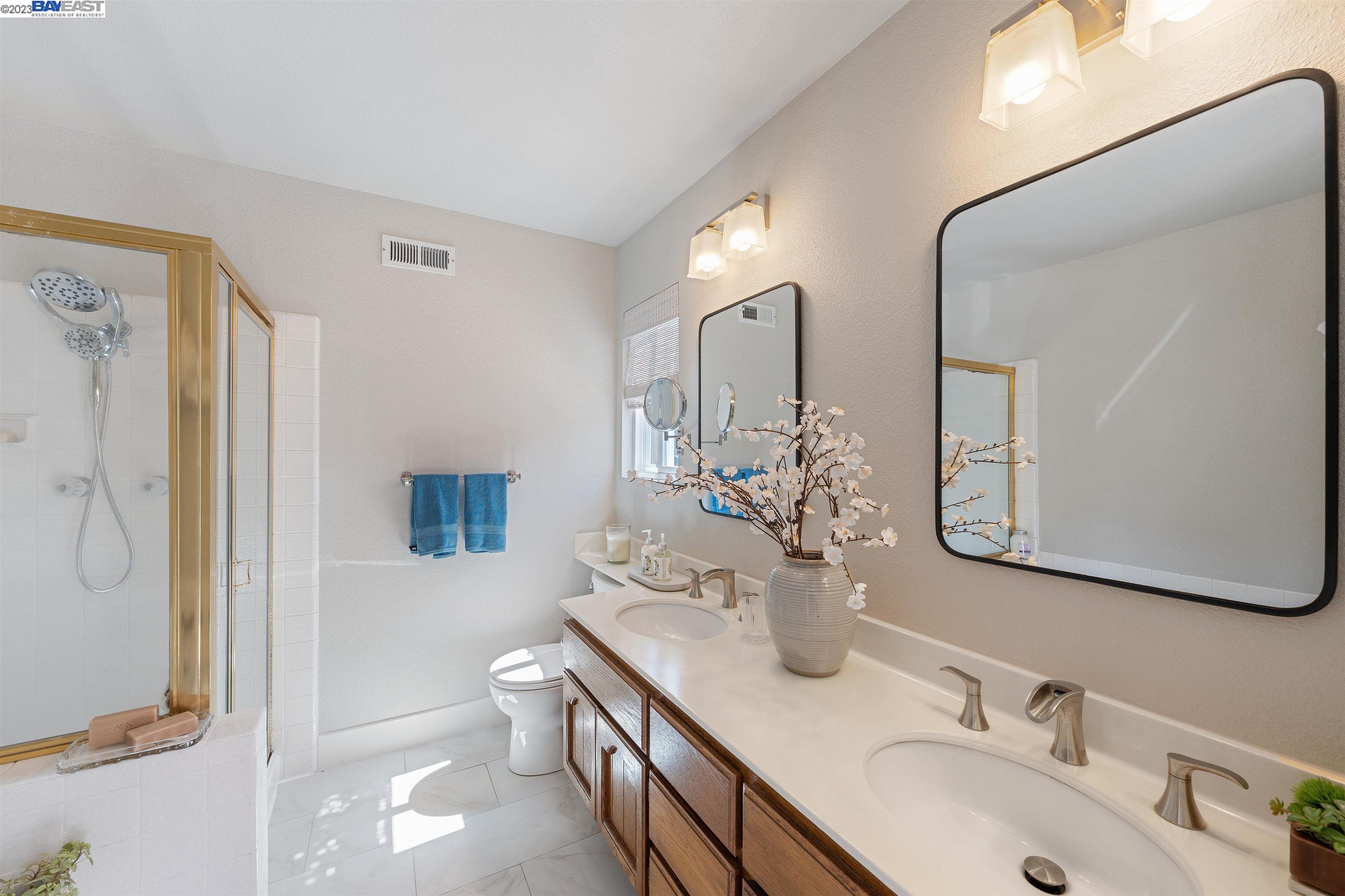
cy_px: 448
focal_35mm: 13
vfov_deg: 85.4
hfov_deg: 108.3
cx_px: 672
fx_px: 486
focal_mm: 13
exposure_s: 1/13
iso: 125
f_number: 9
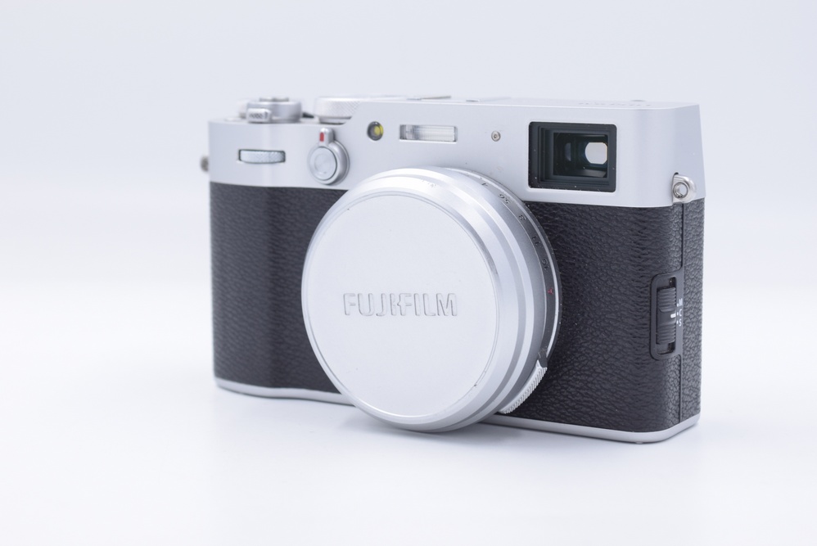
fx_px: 1771
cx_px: 408
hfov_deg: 26.0
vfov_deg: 17.5
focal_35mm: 78
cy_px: 273
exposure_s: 1/100
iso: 400
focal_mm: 52
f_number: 8
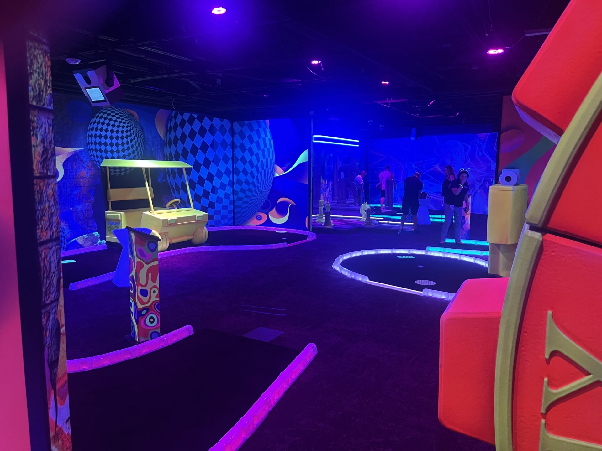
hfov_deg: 67.3
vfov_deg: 53.1
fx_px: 452
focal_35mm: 26
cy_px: 226
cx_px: 301
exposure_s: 1/33
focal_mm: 5.1
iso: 500
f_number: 1.6
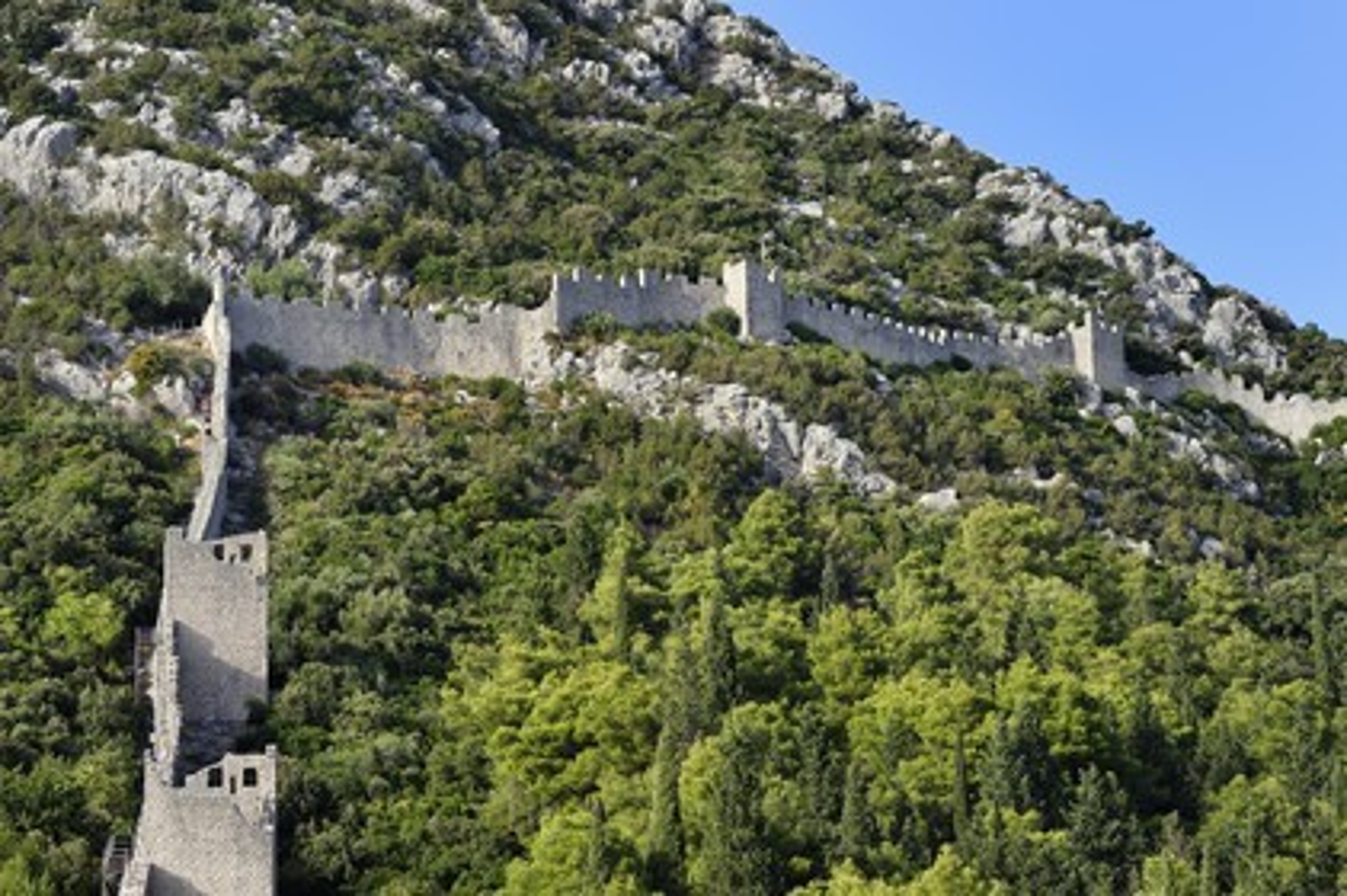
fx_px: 4486
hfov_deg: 17.1
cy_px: 448
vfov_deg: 11.4
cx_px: 674
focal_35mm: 120
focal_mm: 120
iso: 200
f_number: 11
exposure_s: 1/160
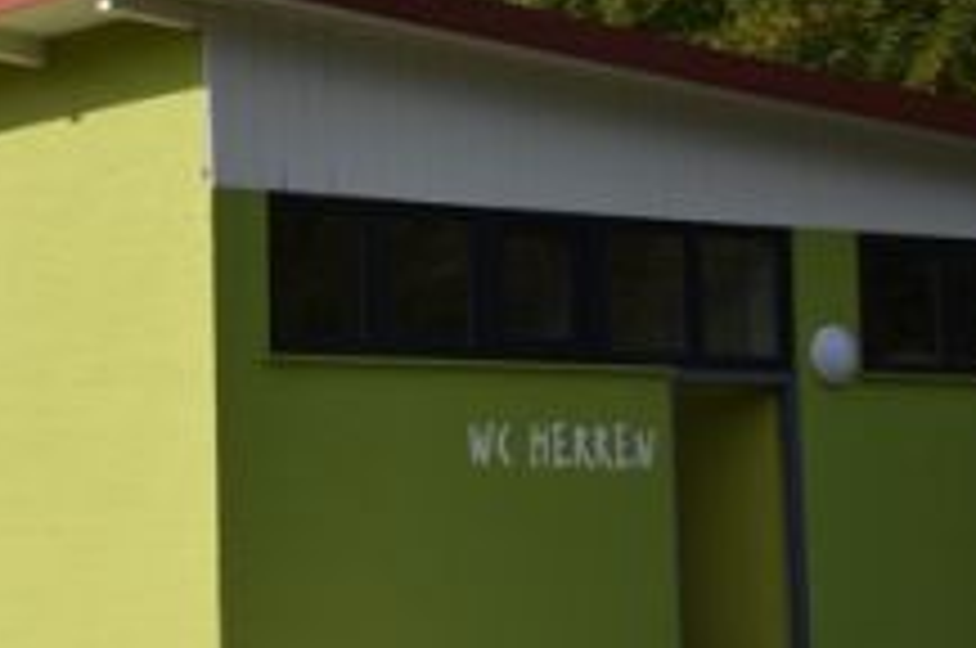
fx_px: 3113
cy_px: 392
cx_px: -396
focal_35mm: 115
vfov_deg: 11.9
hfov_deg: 16.5
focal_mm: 26
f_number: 10
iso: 200
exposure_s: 1/400
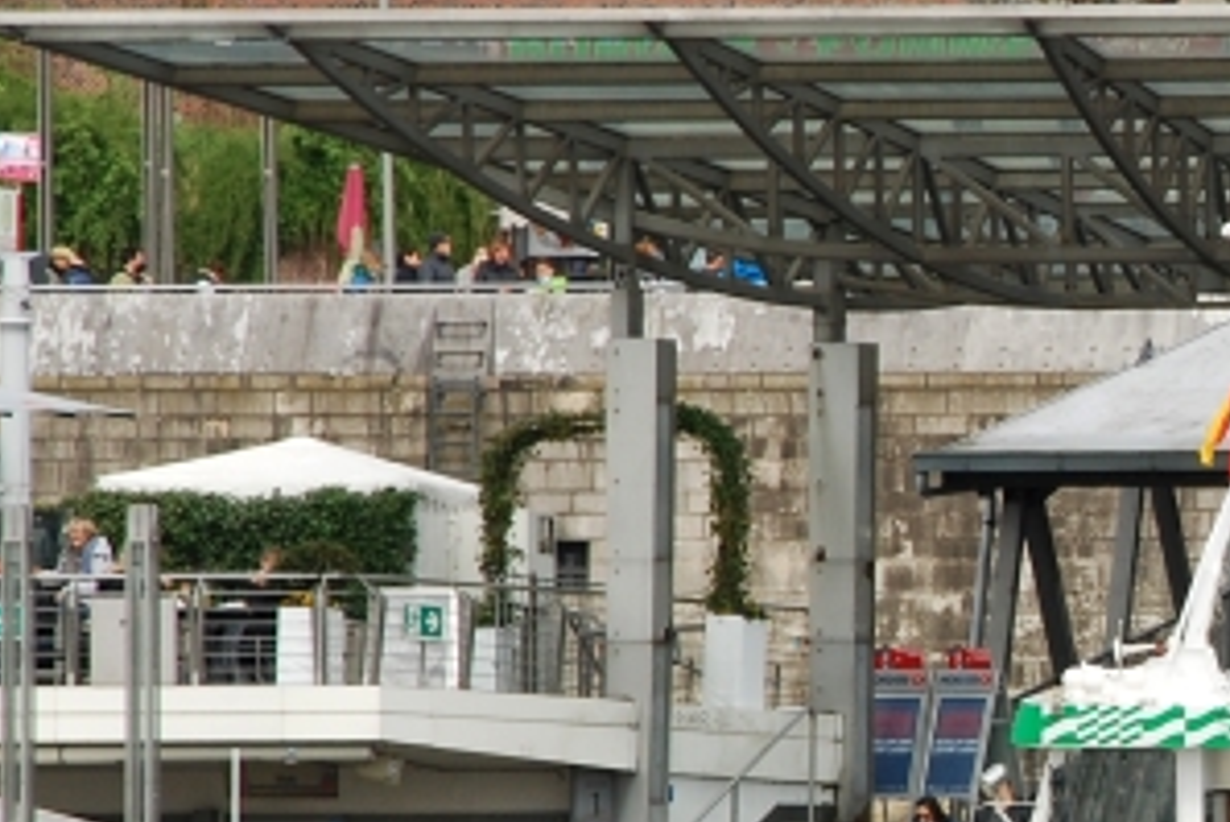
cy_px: 568
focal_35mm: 577
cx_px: 1585
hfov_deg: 3.6
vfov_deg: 2.4
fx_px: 19723
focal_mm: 112
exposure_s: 1/250
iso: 180
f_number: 10
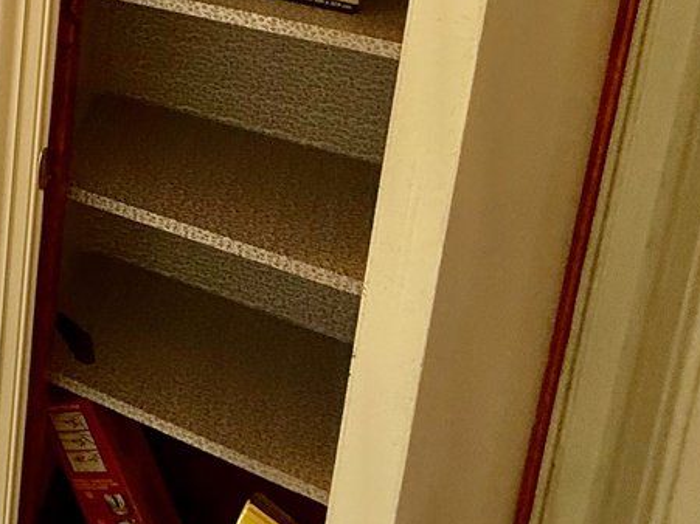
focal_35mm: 47
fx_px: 950
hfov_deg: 30.5
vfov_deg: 26.1
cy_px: -167
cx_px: -240
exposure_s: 1/60
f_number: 2.2
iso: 250
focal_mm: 2.22
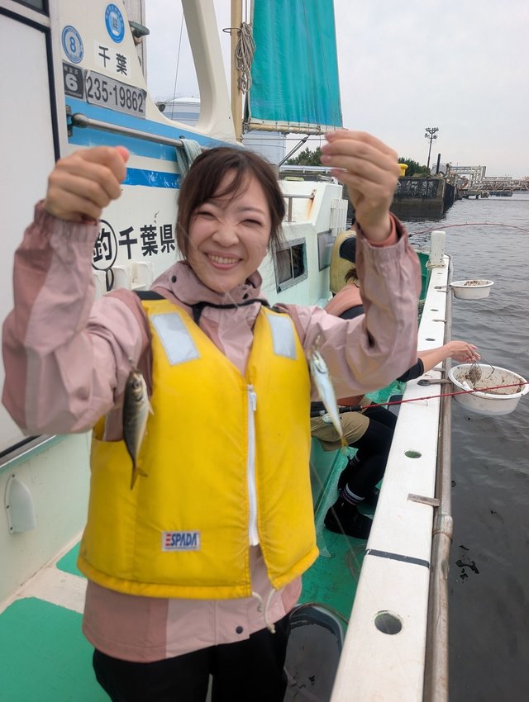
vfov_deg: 71.5
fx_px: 488
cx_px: 264
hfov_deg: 56.9
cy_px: 351
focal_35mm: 24
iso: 38
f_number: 1.68
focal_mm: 6.9
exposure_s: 1/912
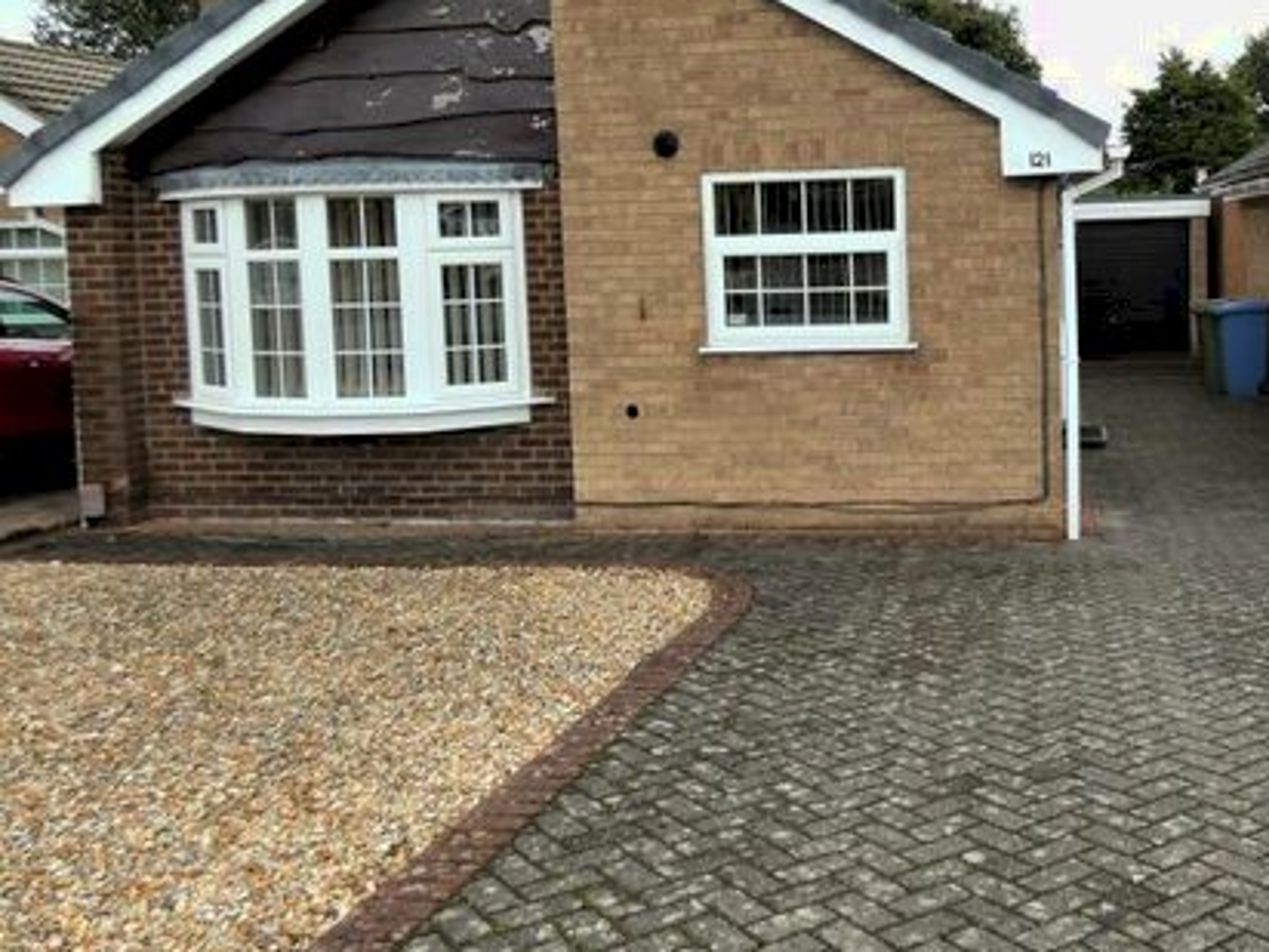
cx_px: 878
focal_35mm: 34
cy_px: 337
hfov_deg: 52.6
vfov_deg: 41.4
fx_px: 1246
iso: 80
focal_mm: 3.6
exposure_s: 1/640
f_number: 2.8
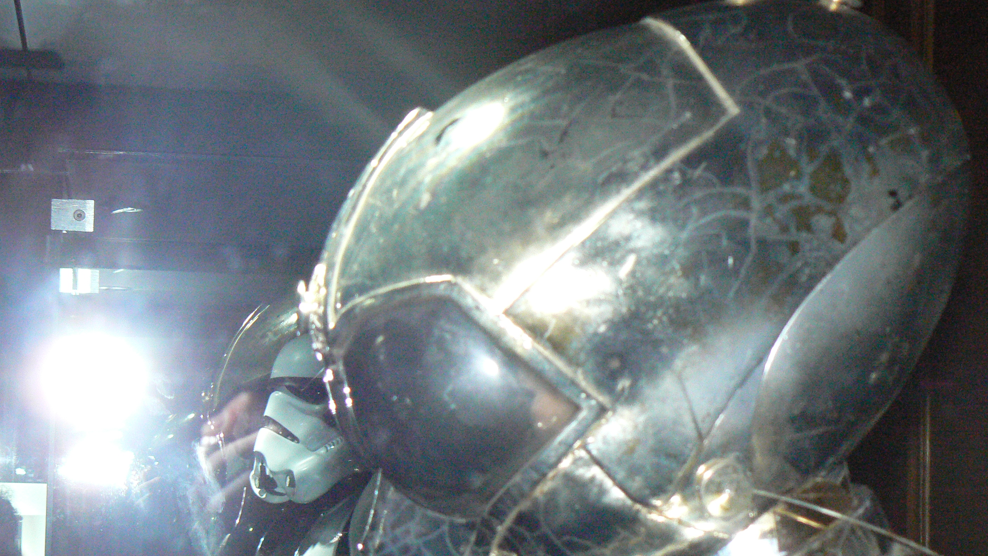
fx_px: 2122
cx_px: 496
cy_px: 365
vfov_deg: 14.9
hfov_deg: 26.2
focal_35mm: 81
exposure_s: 1/30
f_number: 3.2
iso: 400
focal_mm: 12.4
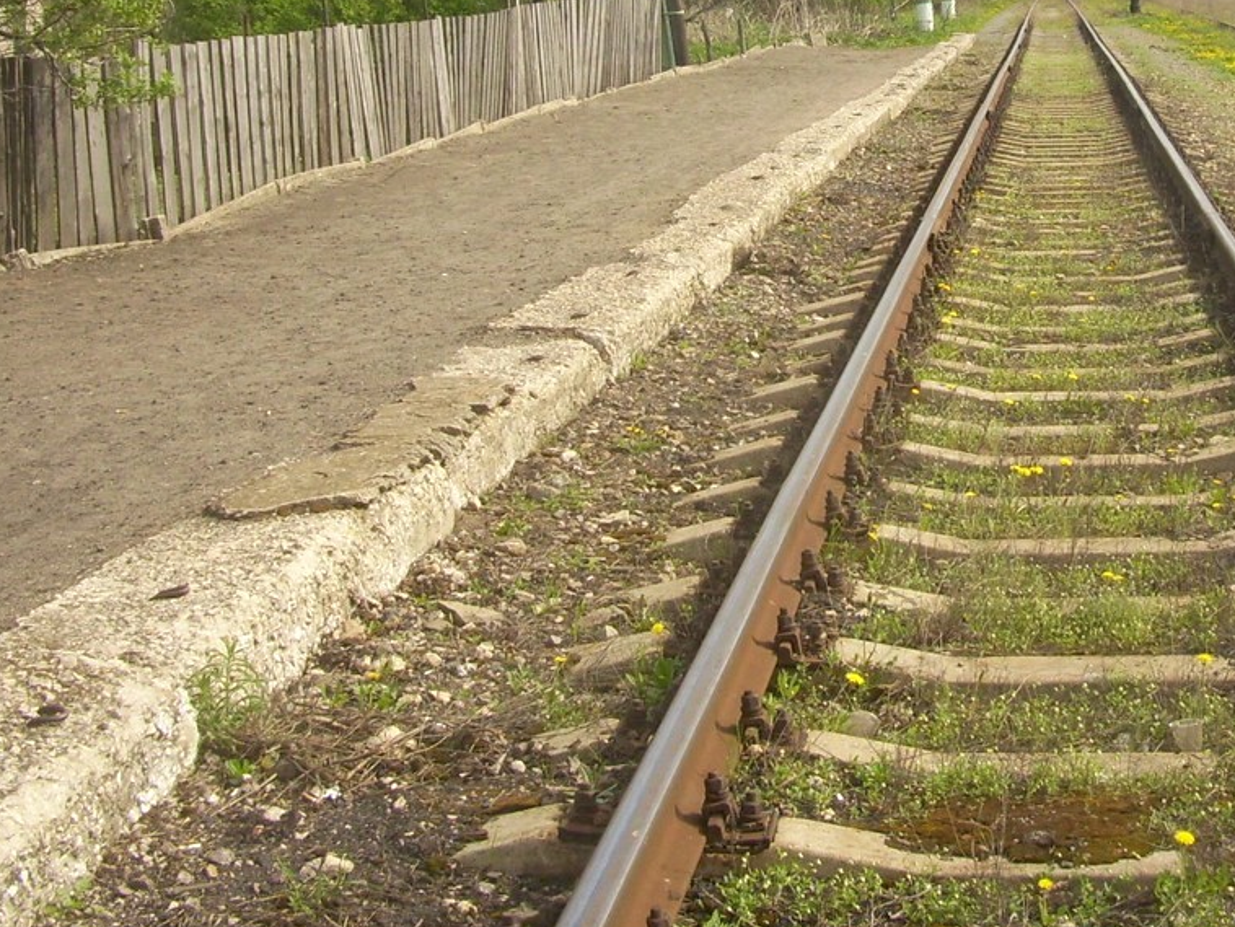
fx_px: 2427
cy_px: 154
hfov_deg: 27.8
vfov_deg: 21.3
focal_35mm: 68
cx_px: 1046
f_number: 5.6
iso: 80
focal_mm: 5.7
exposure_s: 1/250
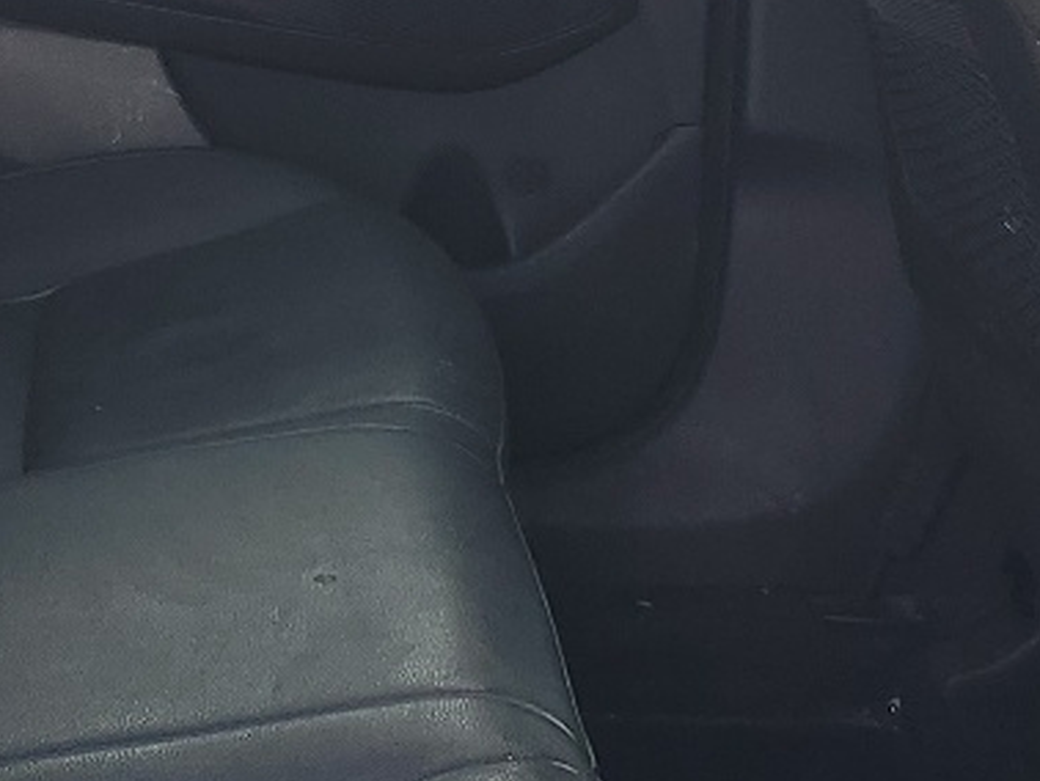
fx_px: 3307
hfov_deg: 17.8
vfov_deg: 13.3
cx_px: 259
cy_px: 25
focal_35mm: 110
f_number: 1.5
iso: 50
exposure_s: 1/130
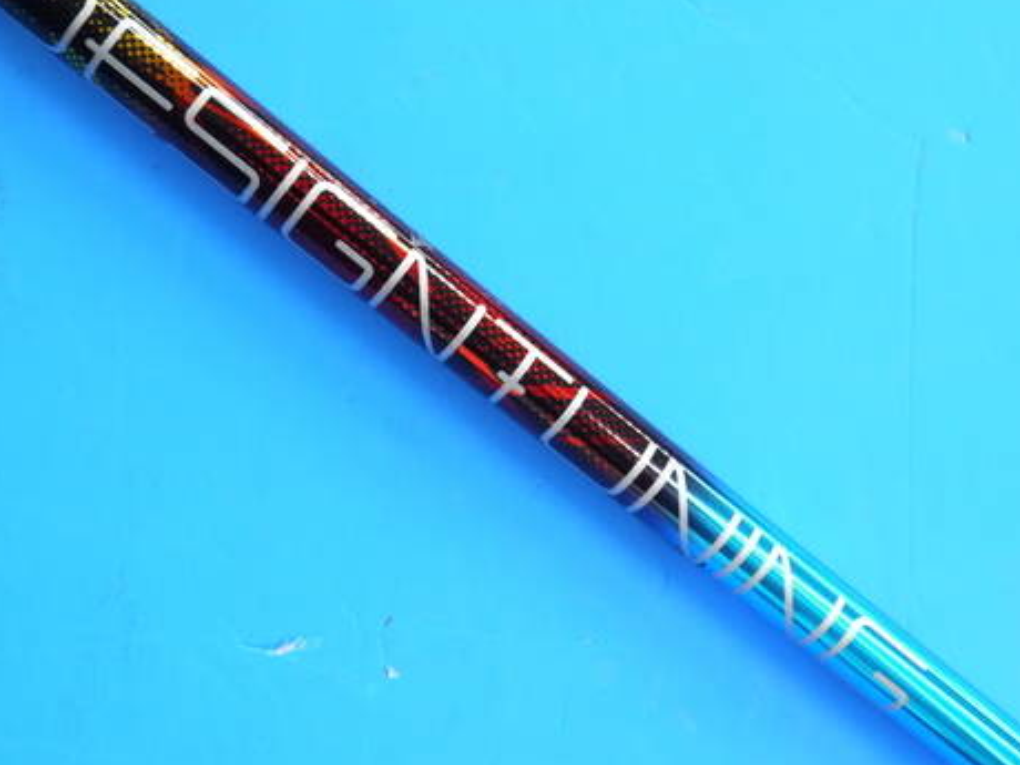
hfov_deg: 30.2
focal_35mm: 64
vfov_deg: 22.9
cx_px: 448
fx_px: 1886
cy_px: 328
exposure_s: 1/125
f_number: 4.4
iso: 800
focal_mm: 23
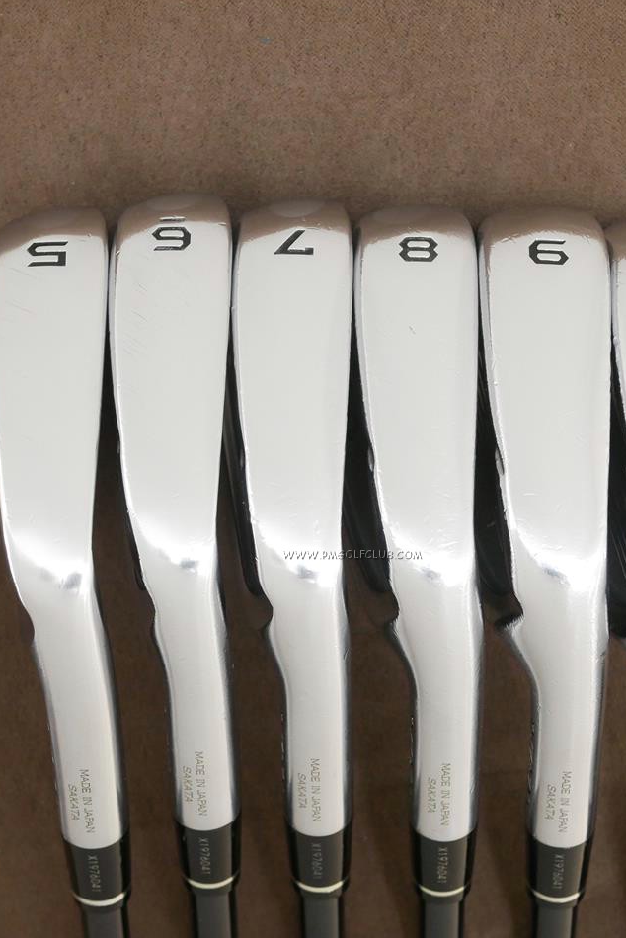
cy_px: 465
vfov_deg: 28.8
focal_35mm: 70
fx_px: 1824
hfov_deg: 19.5
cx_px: 352
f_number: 4.5
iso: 1600
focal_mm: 25
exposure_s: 1/20
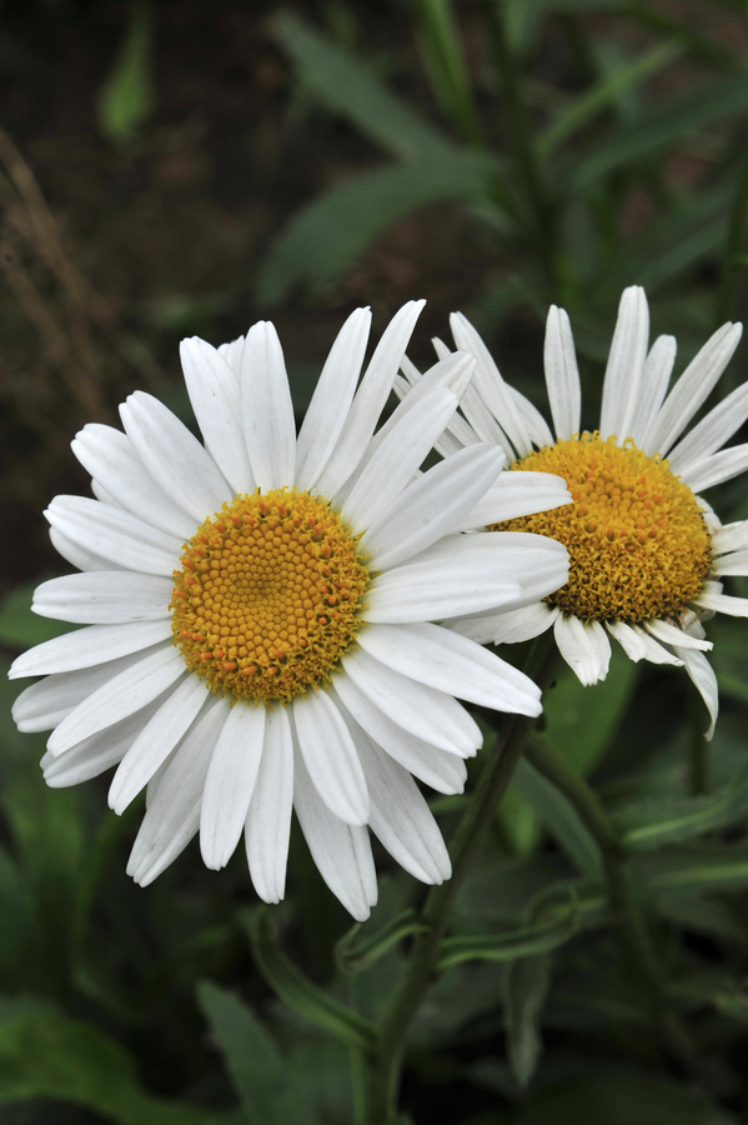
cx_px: 374
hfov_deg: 19.4
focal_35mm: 70
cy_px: 562
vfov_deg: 28.9
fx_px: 2184
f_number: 14
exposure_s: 1/400
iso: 200
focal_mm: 70
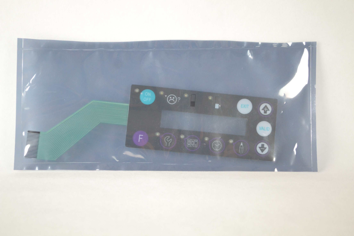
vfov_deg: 23.8
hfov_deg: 35.1
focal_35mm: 57
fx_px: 560
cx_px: 177
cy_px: 118
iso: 1800
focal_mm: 38
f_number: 5
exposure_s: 1/125
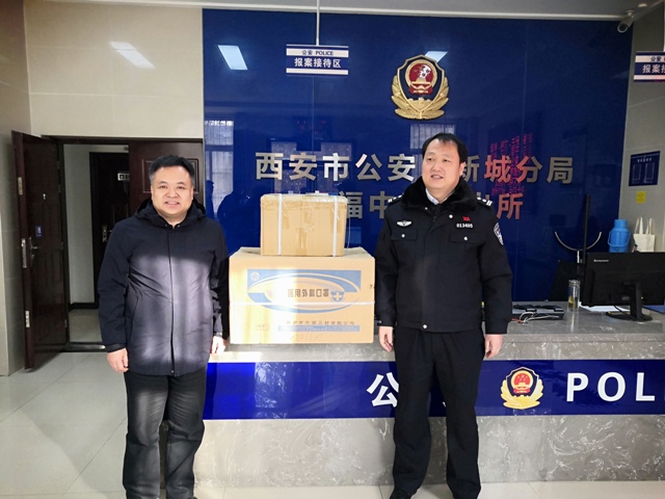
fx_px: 519
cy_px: 250
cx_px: 332
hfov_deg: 65.3
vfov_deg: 51.4
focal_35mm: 27
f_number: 1.8
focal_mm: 3.95
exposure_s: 1/100
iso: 400
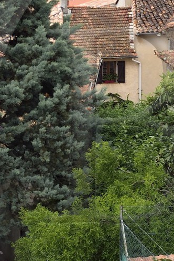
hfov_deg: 7.1
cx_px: 210
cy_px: 127
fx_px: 1399
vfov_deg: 10.7
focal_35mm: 193
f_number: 13
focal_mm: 40
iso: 400
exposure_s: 1/200
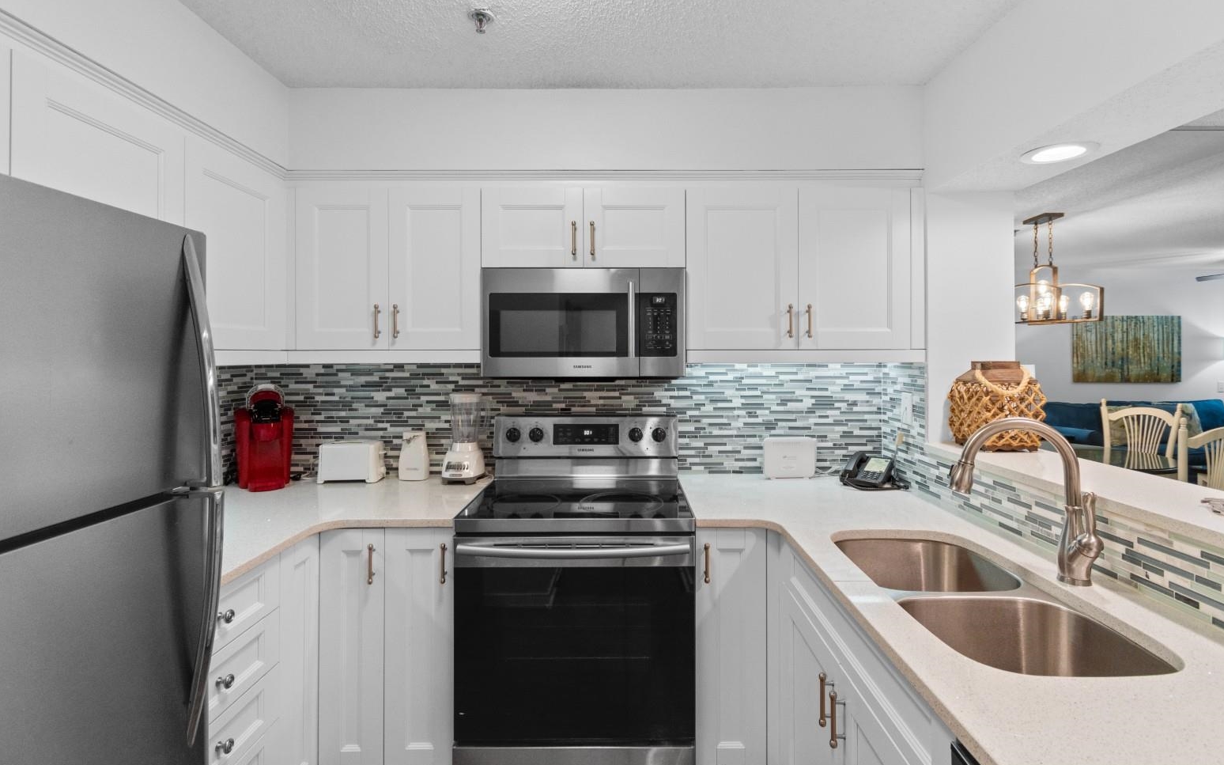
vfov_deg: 71.1
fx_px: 534
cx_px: 621
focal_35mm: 16
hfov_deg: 97.8
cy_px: 350
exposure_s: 1/2
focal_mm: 10
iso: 100
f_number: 4.5
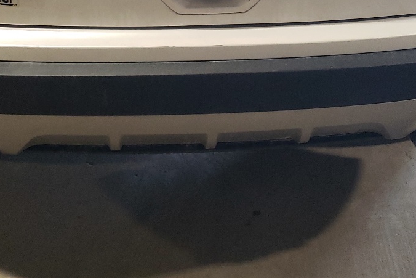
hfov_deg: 31.4
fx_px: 740
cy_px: -72
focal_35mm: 64
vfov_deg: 19.7
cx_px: 185
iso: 184
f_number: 1.5
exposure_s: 1/60.2
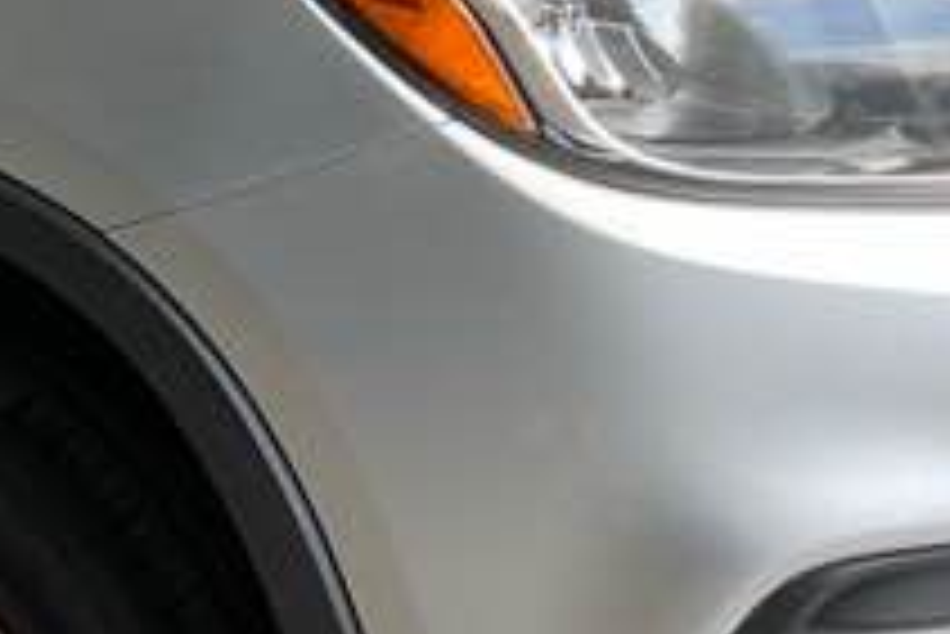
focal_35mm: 162
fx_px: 4278
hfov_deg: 12.1
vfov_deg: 8.5
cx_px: -480
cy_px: 72
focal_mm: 3
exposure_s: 1/139
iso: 20
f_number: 1.8
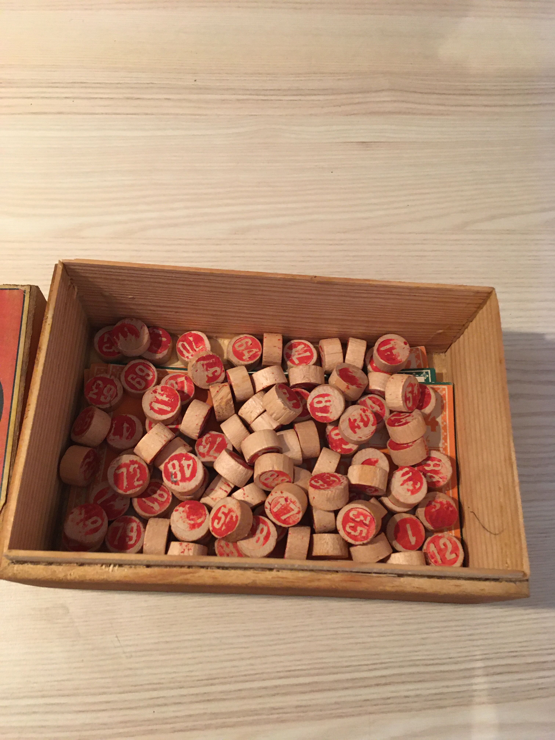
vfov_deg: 61.7
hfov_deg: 48.2
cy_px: 370
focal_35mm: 29
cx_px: 278
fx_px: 620
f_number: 2.2
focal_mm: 4.15
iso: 200
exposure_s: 1/20
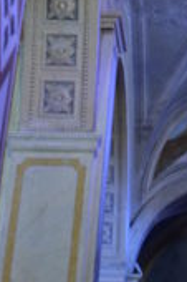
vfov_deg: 14.5
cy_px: -201
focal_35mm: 127
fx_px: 991
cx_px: 257
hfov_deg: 10.5
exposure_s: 1/13
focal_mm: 24
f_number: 3.5
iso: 1600
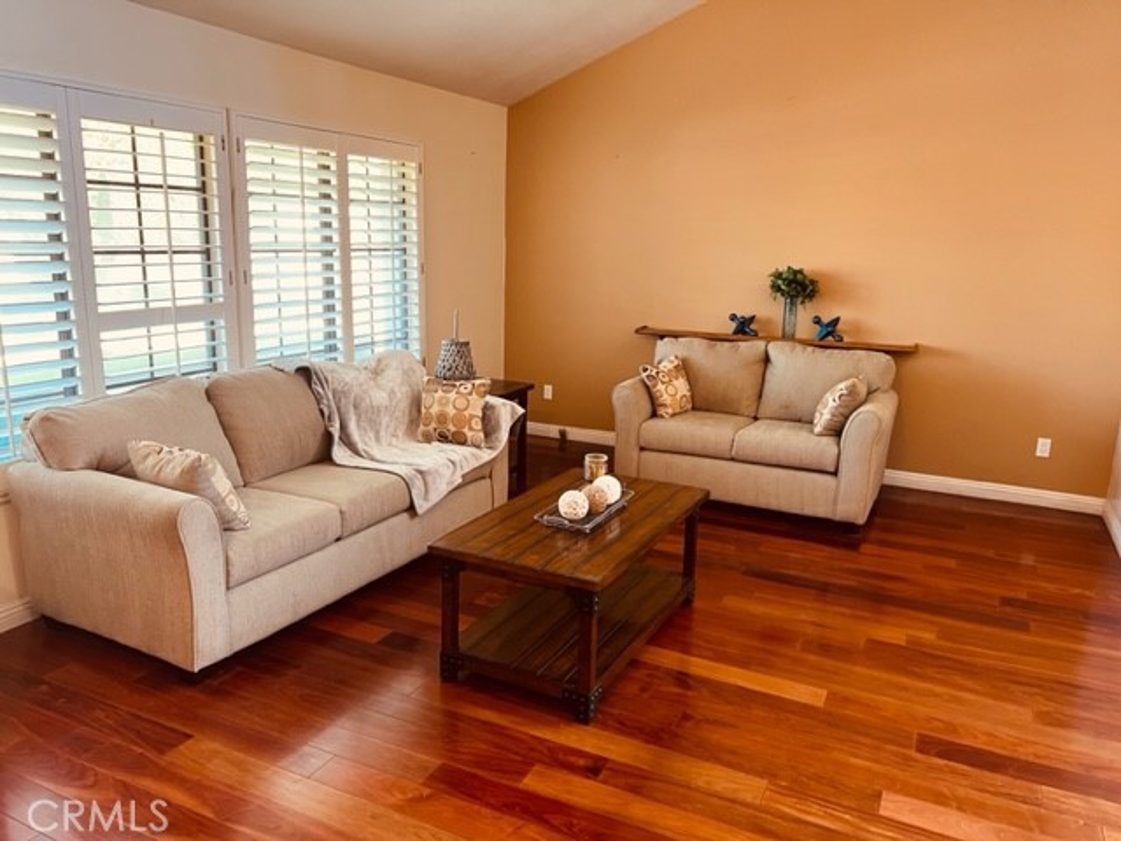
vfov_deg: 53.1
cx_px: 560
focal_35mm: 26
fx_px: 842
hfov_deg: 67.3
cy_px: 420
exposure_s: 1/60
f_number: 1.5
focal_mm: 5.7
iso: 160
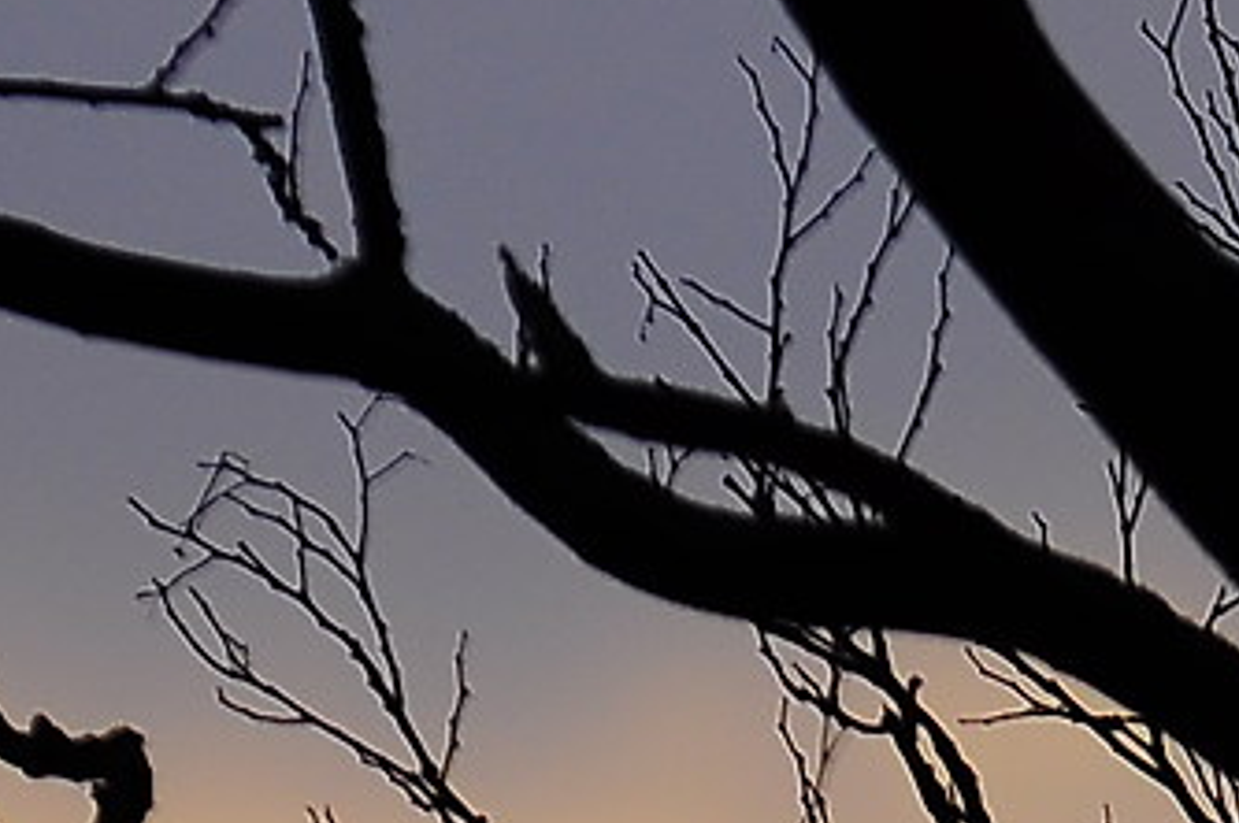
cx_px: 927
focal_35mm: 1617
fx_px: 55596
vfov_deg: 0.8
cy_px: 2450
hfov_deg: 1.3
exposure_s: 1/400
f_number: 2.8
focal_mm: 150
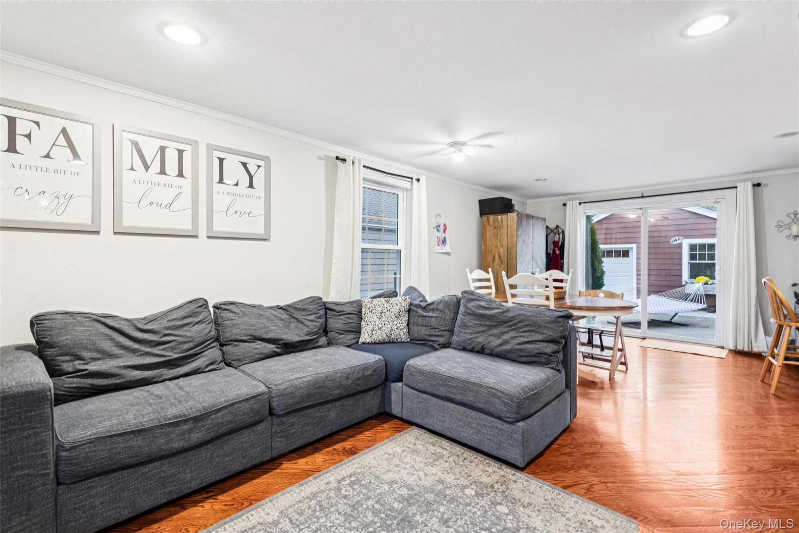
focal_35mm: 16
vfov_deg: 73.7
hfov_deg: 96.7
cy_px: 266
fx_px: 355
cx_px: 400
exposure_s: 1/2
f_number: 9
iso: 250
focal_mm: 16
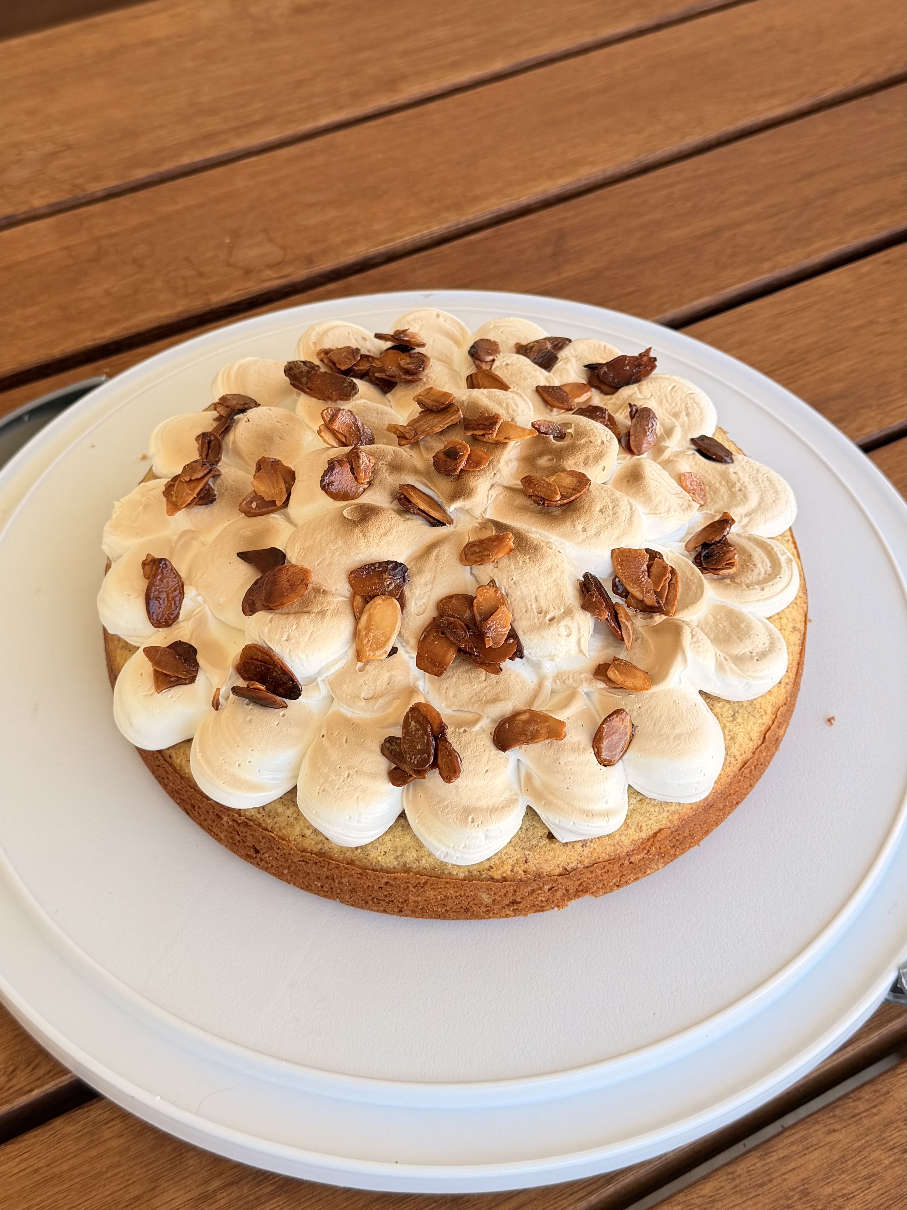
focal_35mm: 24
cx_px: 454
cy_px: 605
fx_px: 838
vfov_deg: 71.6
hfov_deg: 56.8
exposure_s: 1/440
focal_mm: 6.76
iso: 80
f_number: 1.78
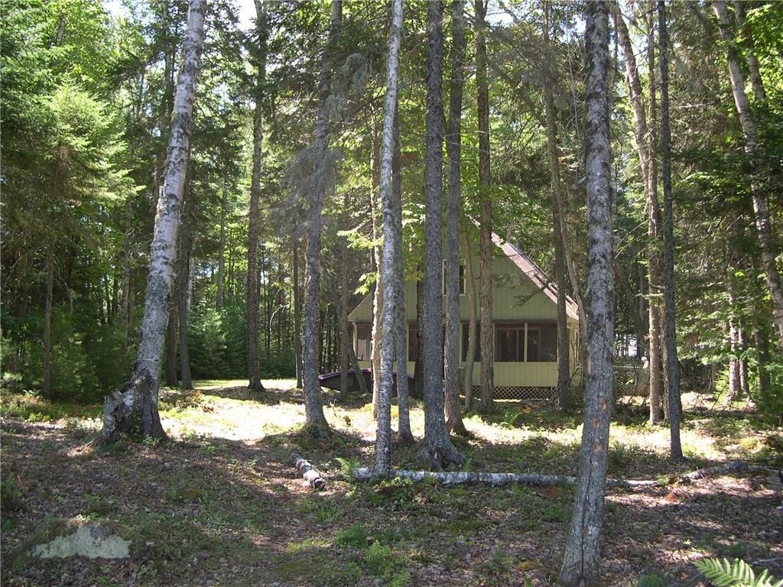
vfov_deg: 37.7
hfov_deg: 49.0
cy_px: 294
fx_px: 860
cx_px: 392
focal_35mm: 38
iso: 100
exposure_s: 1/122
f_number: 2.8
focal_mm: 8
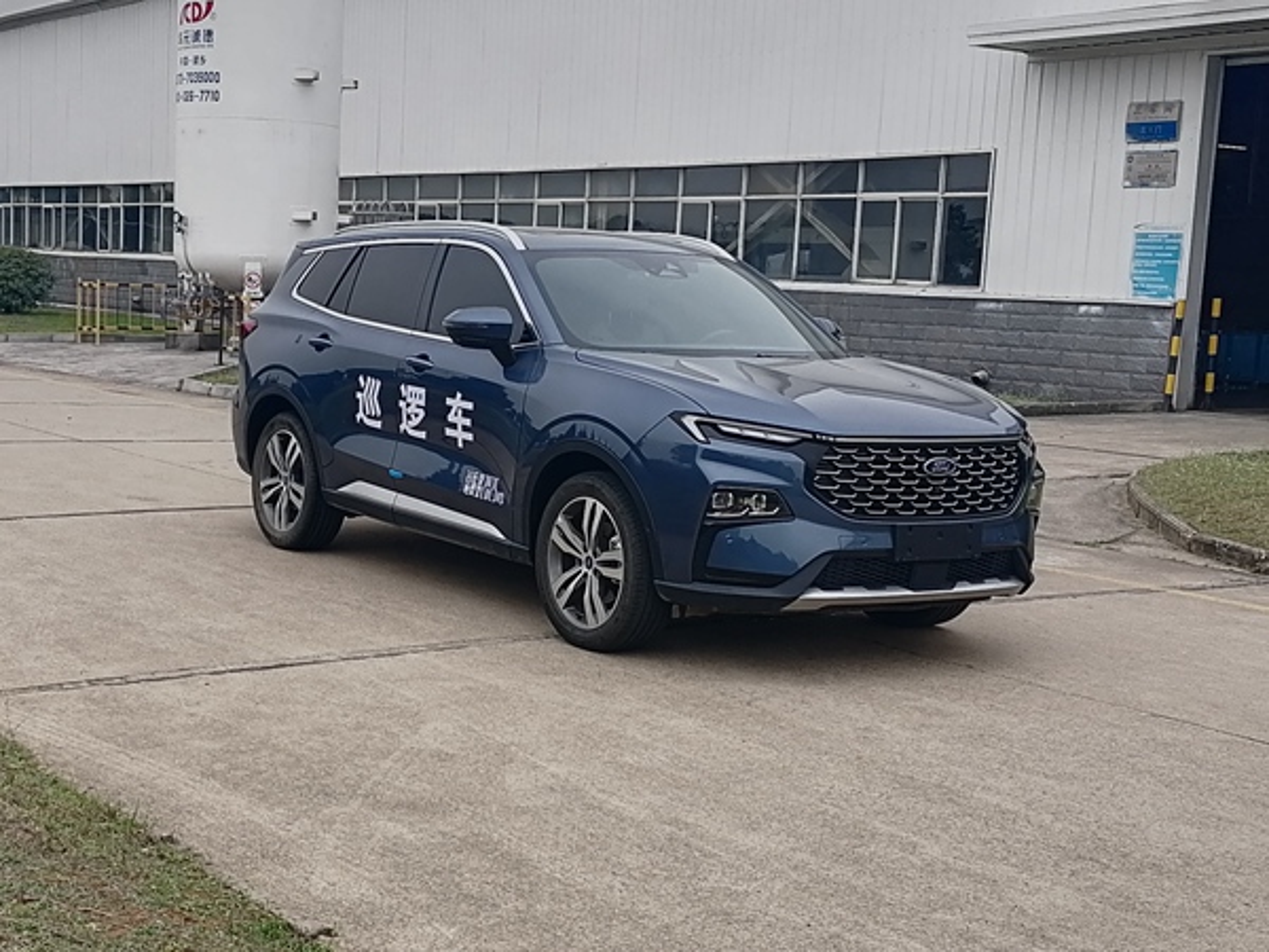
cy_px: 476
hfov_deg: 65.3
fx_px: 990
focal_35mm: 27
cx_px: 634
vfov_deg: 51.4
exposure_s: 1/136
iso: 50
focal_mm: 5.3
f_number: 1.8
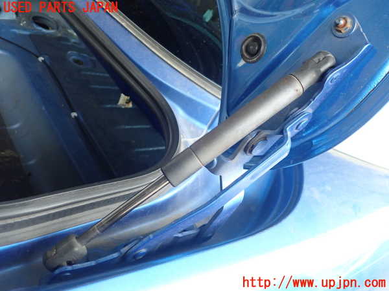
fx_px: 337
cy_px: 146
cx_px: 194
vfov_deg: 46.8
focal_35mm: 30
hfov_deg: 60.0
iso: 400
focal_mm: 5.5
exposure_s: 1/125
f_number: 2.3
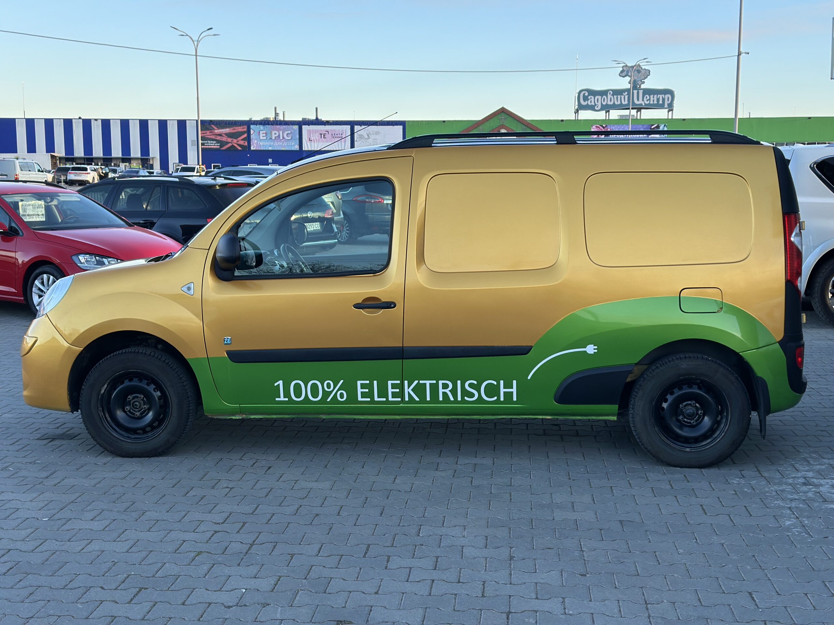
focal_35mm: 48
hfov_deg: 39.7
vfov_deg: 30.3
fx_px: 1156
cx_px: 417
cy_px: 312
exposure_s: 1/574
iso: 80
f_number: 1.78
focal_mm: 6.86
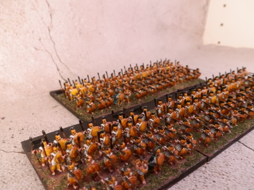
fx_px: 205
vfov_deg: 49.7
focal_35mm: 28
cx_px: 127
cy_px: 95
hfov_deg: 63.4
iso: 400
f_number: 3.1
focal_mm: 5
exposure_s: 1/60
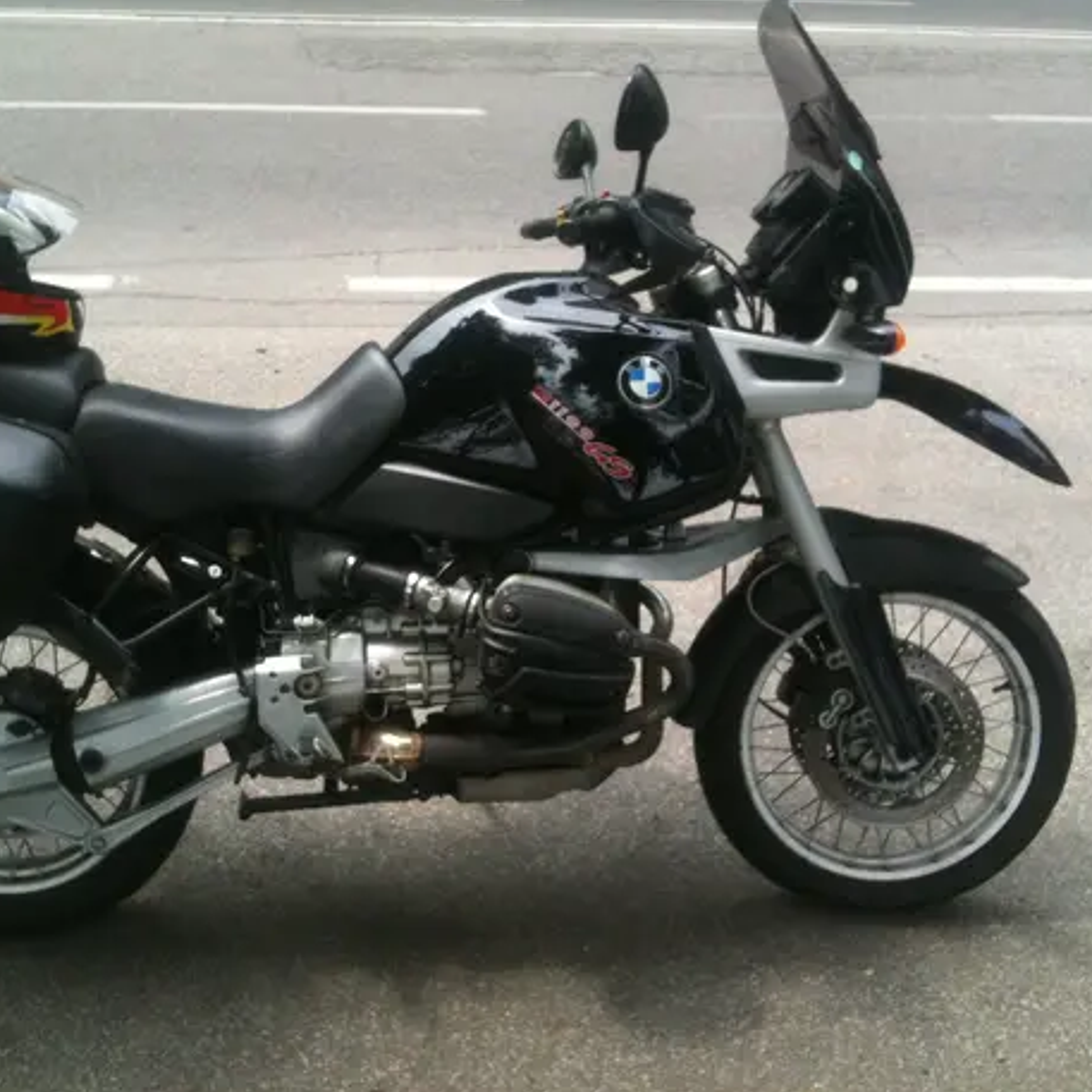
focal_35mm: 42
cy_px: 544
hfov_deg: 39.9
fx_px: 1499
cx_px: 452
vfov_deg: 40.0
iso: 64
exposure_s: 1/402
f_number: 2.8
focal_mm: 3.85
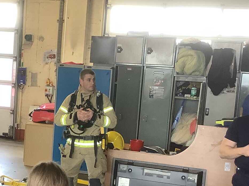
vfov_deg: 21.6
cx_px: 47
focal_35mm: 68
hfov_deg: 27.9
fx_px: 489
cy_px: 116
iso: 100
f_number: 2.4
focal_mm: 3.3
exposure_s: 1/50
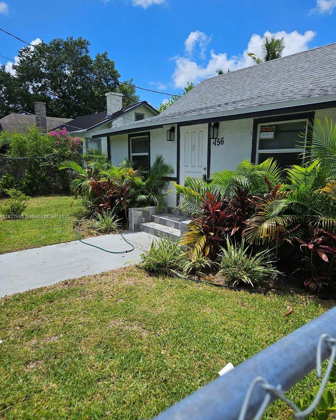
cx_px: 174
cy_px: 217
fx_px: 311
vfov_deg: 68.1
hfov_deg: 56.8
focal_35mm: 25
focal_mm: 5.4
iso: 25
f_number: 1.8
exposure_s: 1/2240
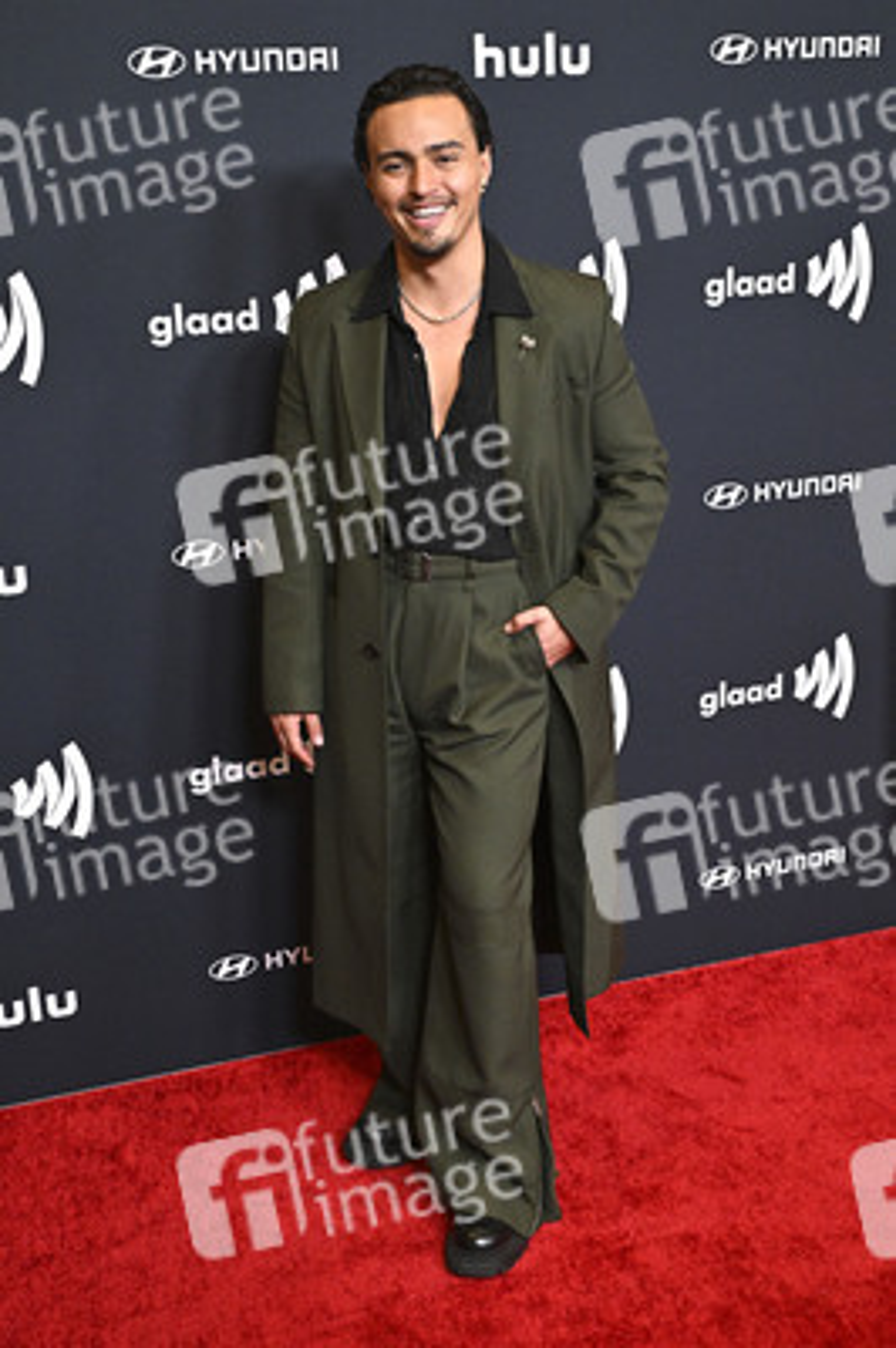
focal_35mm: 40
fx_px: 1496
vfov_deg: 48.5
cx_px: 448
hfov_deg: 33.3
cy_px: 674
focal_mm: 40
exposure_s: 1/250
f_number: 5.6
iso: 4000
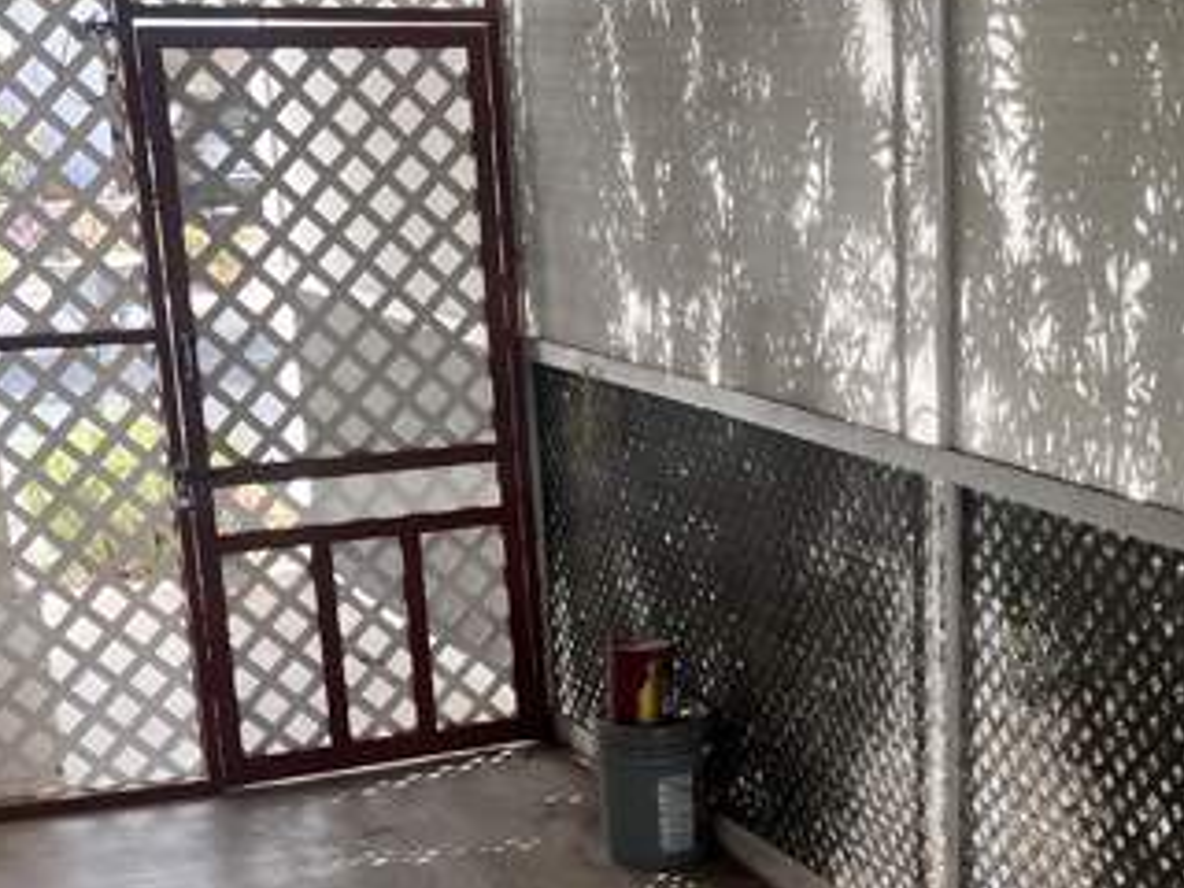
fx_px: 2223
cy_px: 821
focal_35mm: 65
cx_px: 925
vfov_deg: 22.0
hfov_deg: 29.2
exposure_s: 1/178
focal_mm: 5.1
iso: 40
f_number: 1.6
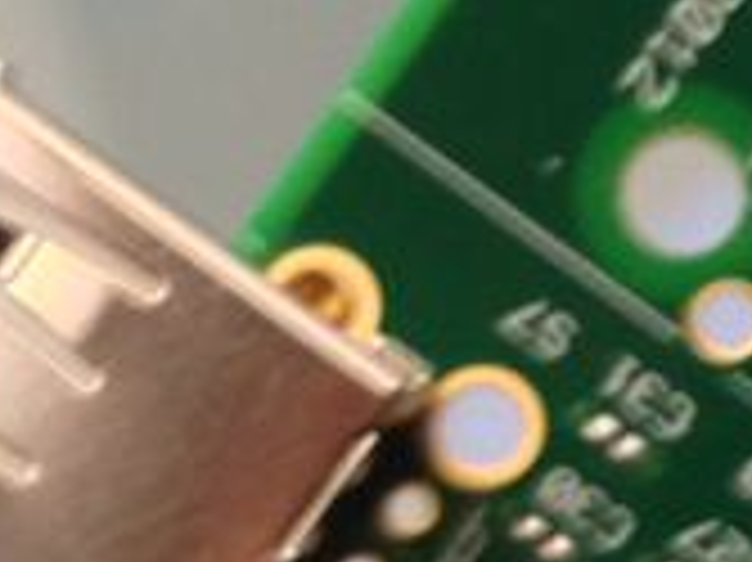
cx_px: 1166
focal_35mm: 253
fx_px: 5492
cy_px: 1075
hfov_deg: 7.7
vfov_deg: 5.7
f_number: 2.4
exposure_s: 1/20
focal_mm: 4.13
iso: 50
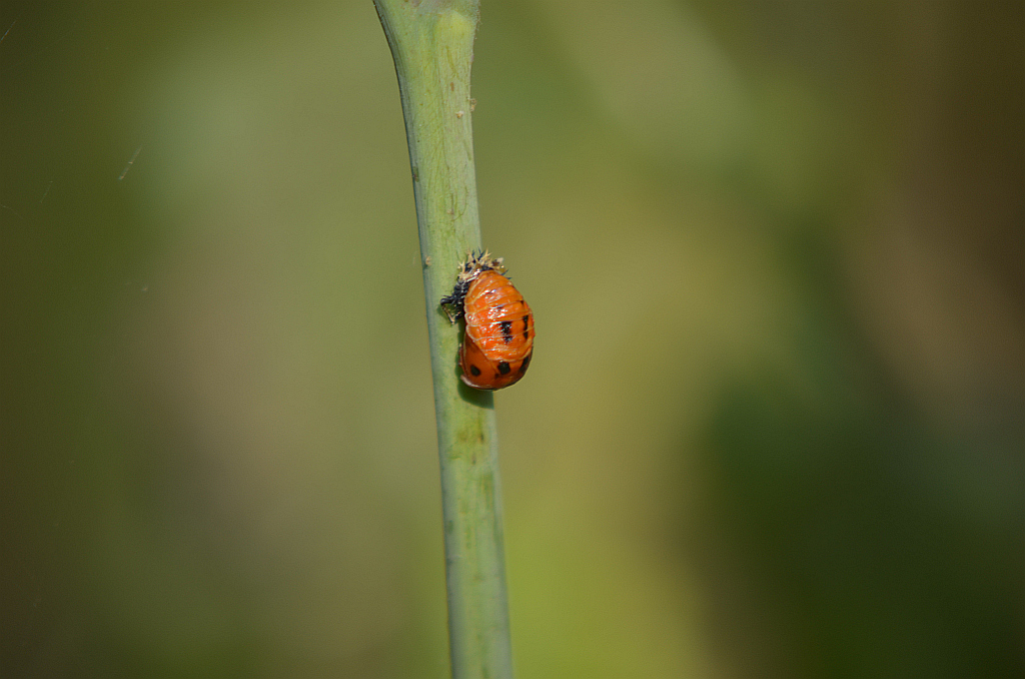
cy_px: 340
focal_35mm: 300
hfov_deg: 6.9
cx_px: 512
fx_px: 8523
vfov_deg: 4.6
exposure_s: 1/100
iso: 100
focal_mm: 200
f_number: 5.6
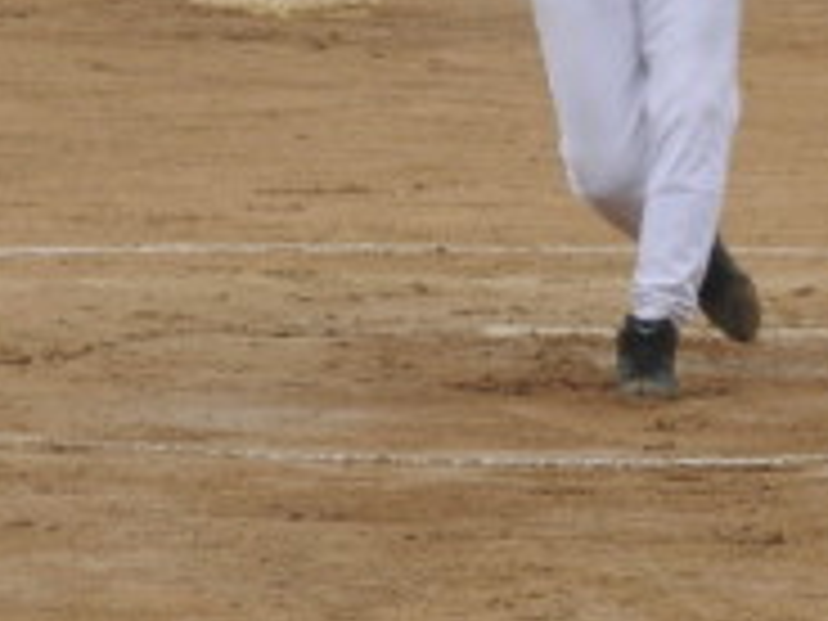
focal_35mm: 554
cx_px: 950
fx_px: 13251
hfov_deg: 3.6
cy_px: -364
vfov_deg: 2.7
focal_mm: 30.5
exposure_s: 1/80
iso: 100
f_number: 5.2
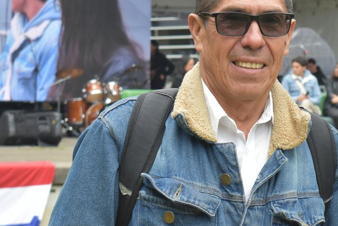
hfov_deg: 12.4
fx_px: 1531
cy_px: 58
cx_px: 351
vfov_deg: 8.4
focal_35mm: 163
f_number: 8
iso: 800
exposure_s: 1/250
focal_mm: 52
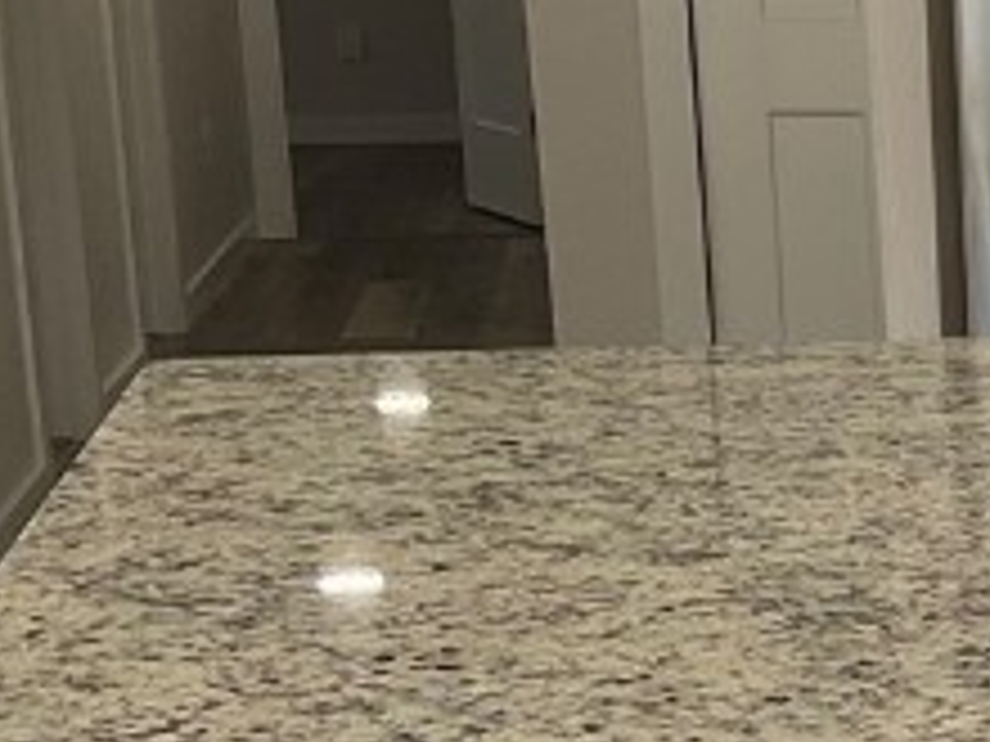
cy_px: 675
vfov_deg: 10.9
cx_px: 1989
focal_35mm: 135
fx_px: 3861
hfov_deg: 12.7
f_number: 1.8
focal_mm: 3
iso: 25
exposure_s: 1/120
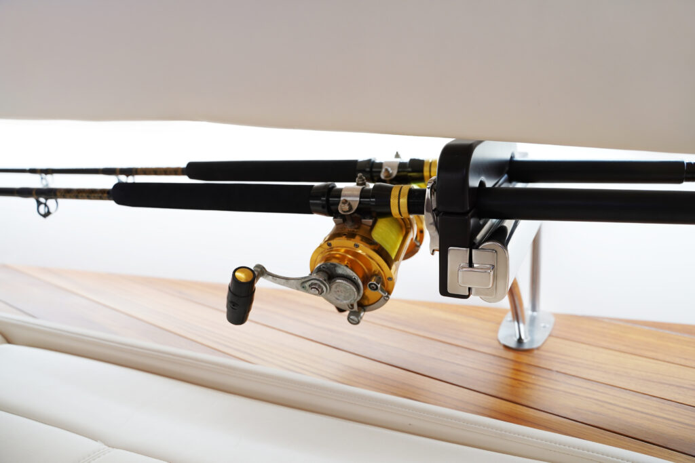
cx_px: 348
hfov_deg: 65.5
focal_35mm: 28
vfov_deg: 46.4
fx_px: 541
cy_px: 232
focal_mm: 28
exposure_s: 1/100
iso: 1000
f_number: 4.5
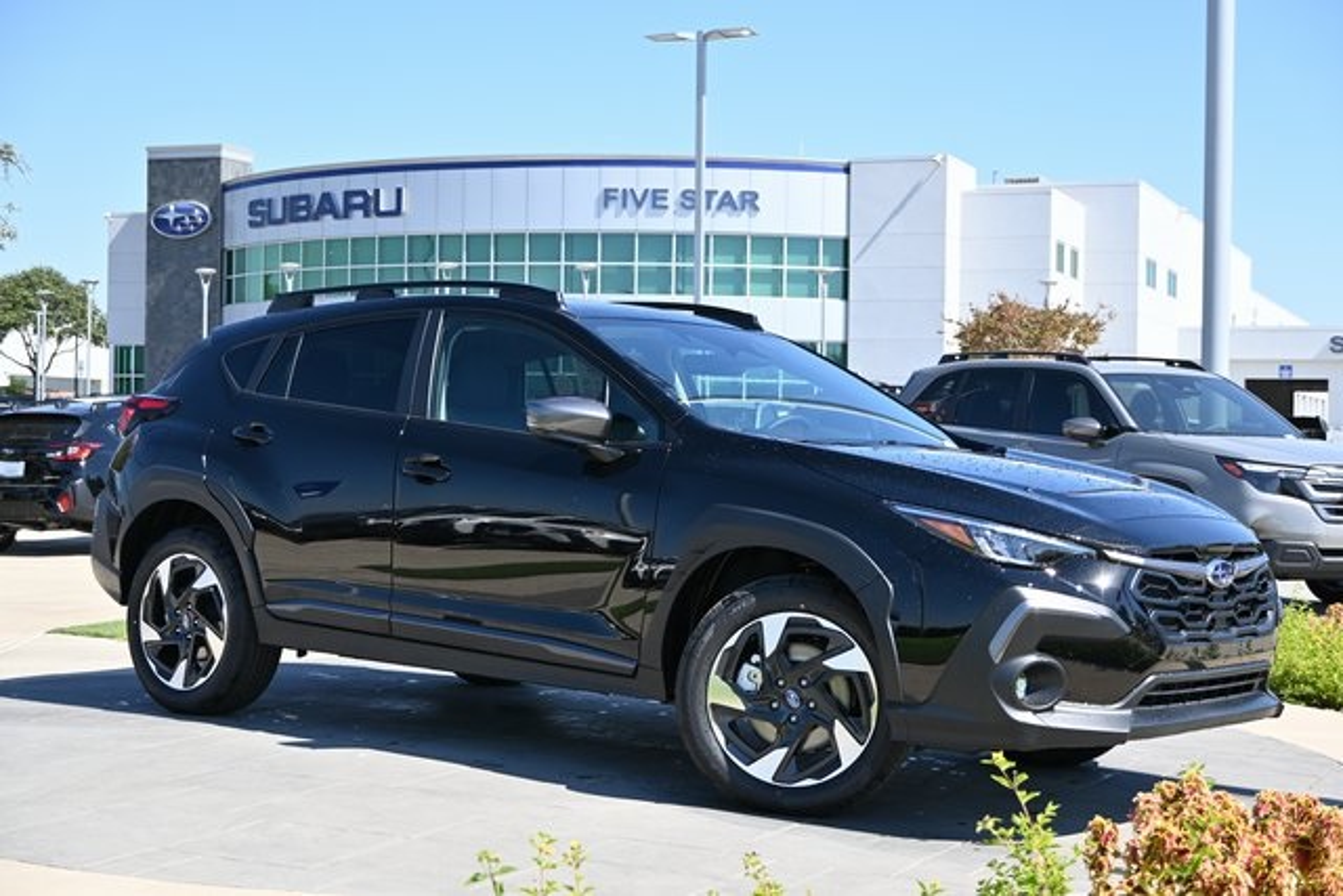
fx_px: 2015
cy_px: 448
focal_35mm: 54
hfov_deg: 36.9
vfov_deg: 25.1
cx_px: 672
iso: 360
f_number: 4.2
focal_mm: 36
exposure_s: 1/2000
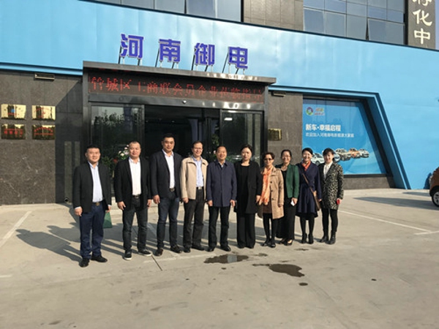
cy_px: 164
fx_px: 355
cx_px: 220
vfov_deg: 49.7
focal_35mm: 28
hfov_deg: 63.4
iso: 20
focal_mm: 3.99
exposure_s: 1/2519
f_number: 1.8
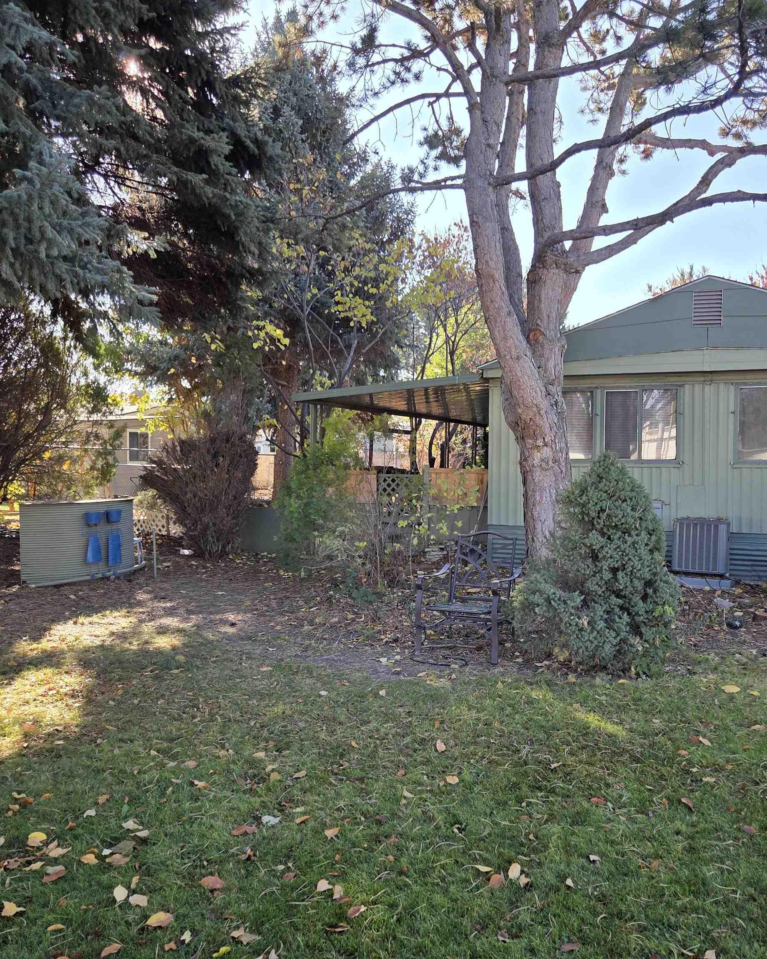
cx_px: 447
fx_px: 851
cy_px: 479
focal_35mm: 30
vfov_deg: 58.8
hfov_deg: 48.3
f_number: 1.8
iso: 80
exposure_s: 1/912
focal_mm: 5.4
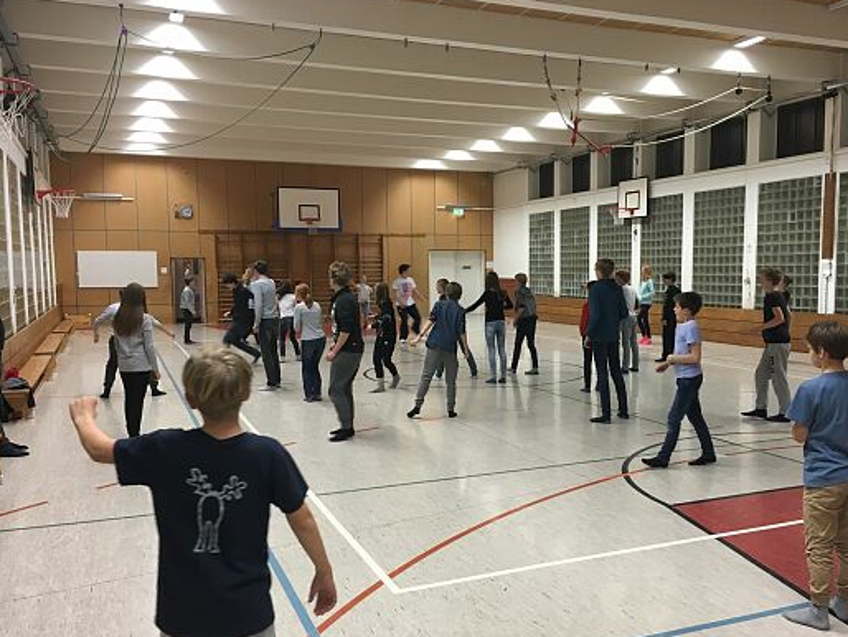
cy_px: 344
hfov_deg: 55.2
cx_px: 478
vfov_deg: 42.9
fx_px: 809
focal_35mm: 33
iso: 80
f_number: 2.2
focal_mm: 4.15
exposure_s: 1/33
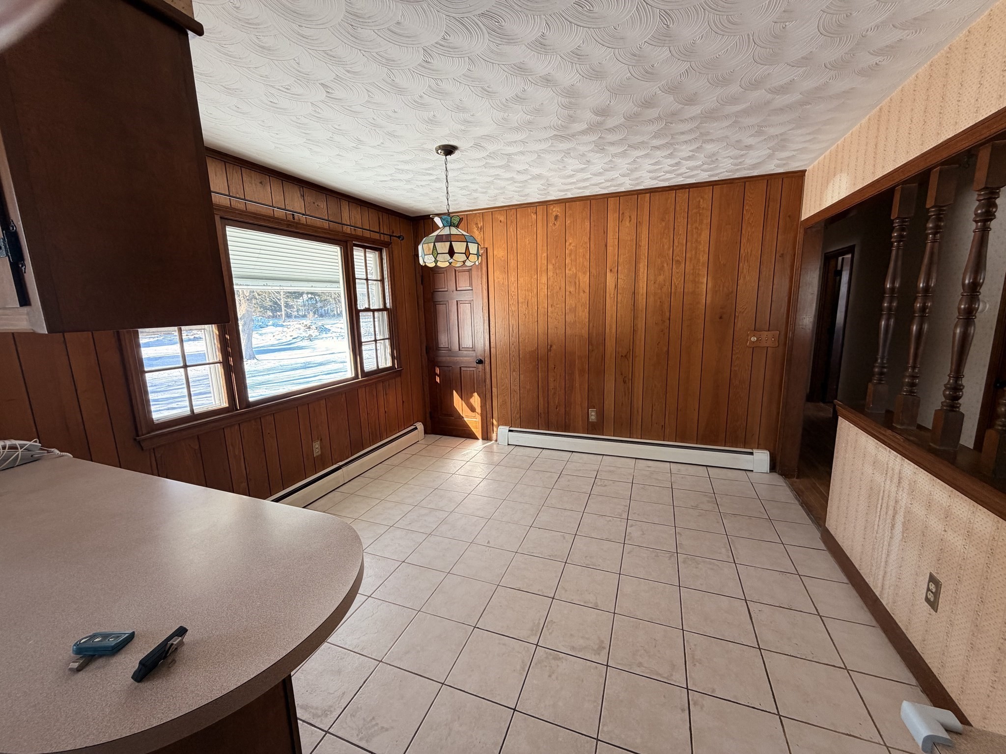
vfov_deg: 85.7
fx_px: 407
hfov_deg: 102.1
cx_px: 503
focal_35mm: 14
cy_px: 377
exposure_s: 1/121
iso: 100
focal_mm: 2.22
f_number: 2.2
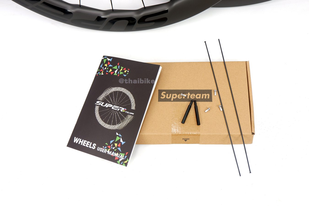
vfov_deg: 36.9
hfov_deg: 53.1
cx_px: 154
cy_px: 103
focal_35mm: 36
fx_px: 309
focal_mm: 24.9
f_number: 4.4
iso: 200
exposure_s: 1/60
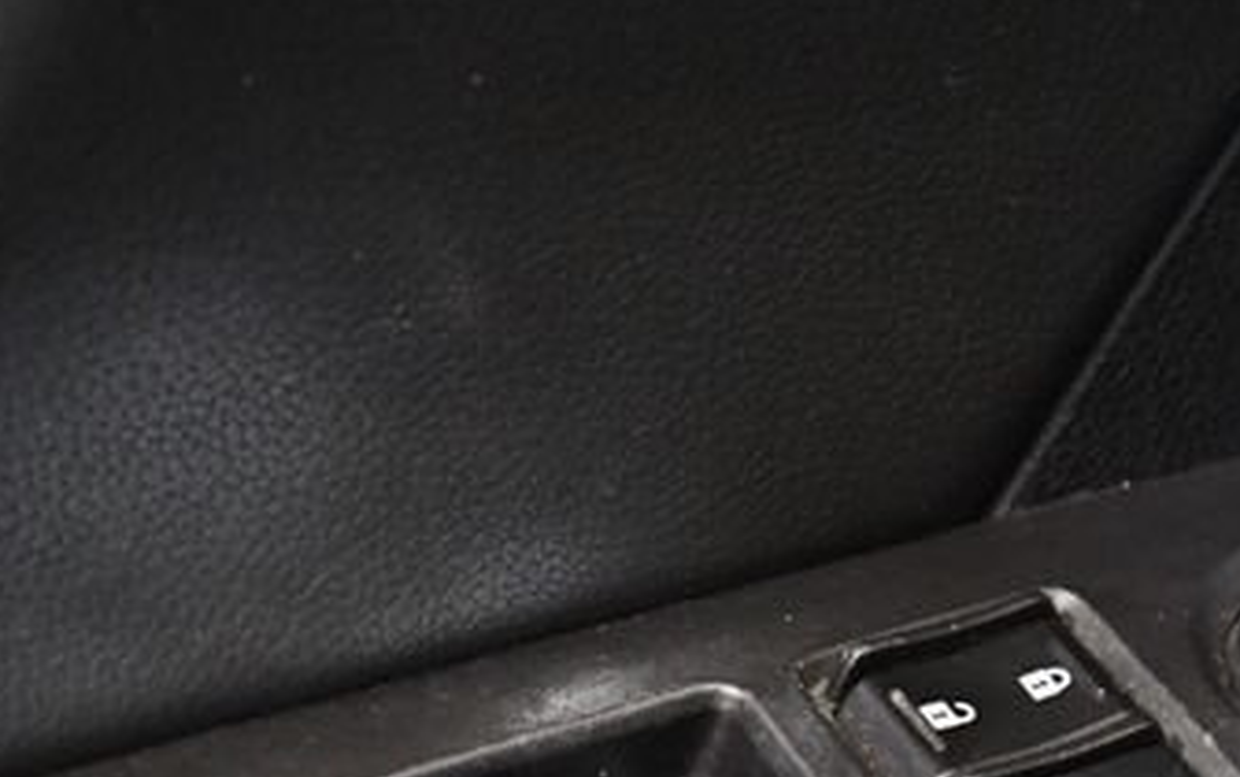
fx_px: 3687
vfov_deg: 11.9
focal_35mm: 109
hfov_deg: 18.9
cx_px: 1040
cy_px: 710
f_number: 4.2
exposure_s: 1/60
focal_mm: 28
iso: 5600
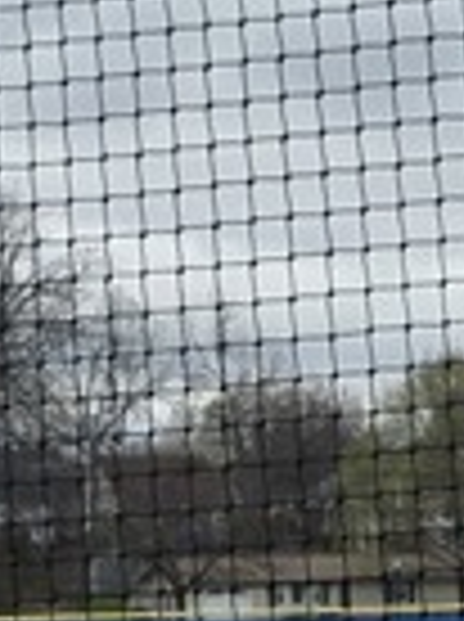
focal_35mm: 171
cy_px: 567
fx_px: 3066
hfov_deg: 8.0
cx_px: 1113
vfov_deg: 11.5
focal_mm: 6.25
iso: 80
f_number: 1.7
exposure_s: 1/2985
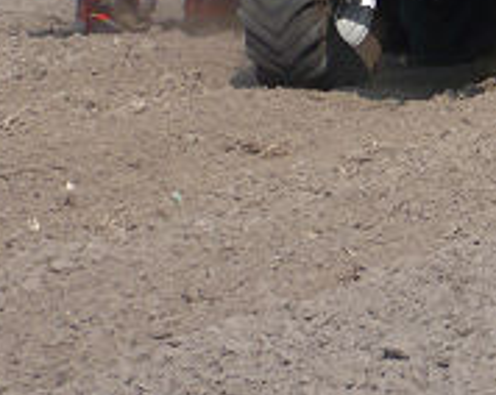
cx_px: 676
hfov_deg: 5.9
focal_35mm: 325
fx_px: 4766
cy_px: -58
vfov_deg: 4.7
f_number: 5
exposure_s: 1/320
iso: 100
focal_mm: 17.4
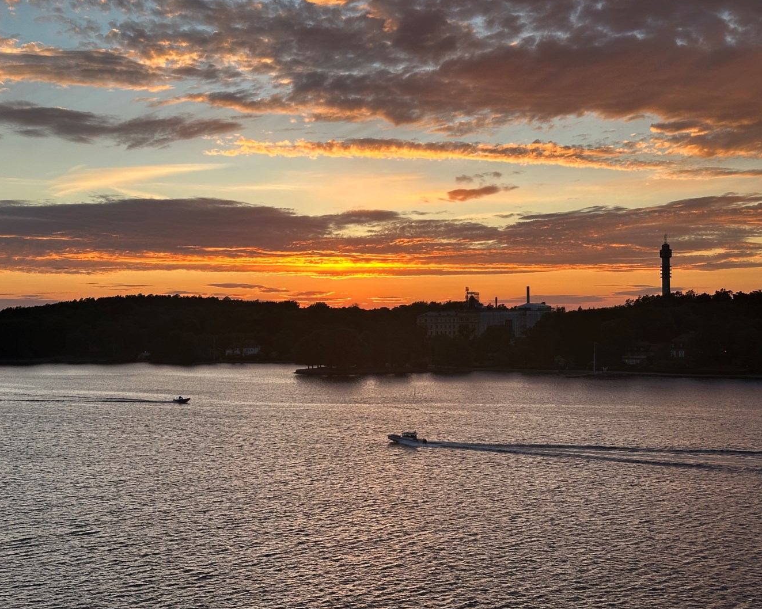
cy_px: 306
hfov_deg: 36.6
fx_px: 1150
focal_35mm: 51
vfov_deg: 29.7
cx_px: 348
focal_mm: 6.86
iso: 64
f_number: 1.78
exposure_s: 1/320
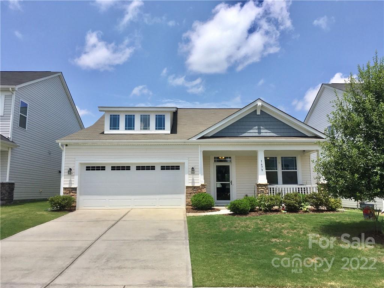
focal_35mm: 29
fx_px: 322
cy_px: 144
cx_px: 192
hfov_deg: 61.7
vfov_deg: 48.2
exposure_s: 1/2404
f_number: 2.2
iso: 25
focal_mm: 4.15
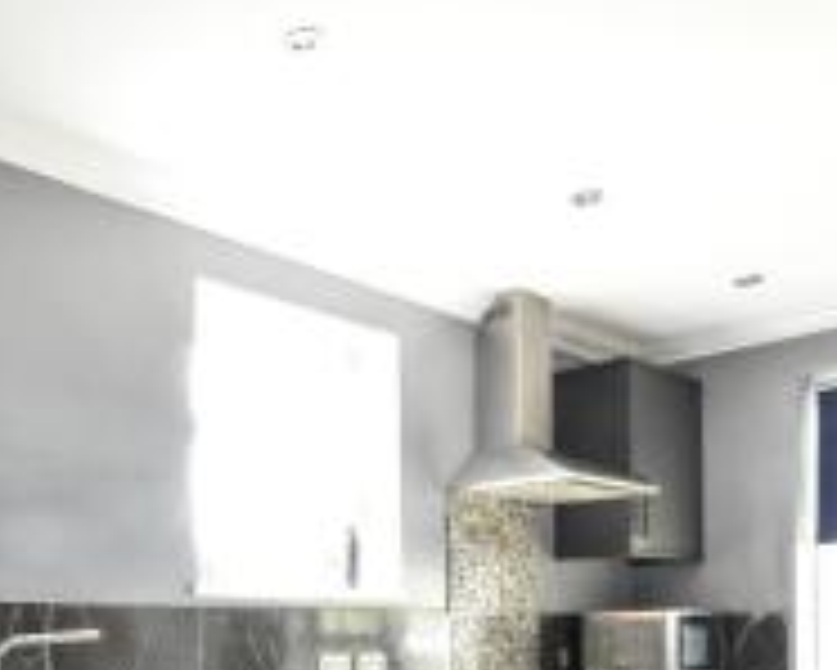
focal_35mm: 36
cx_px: 126
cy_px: 618
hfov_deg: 46.6
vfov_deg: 38.1
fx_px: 892
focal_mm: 10
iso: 200
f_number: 9
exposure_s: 1/2
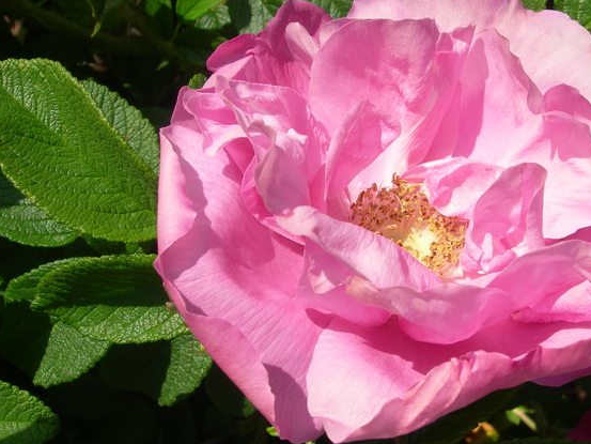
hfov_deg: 34.7
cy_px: 227
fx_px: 939
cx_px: 374
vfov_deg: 26.6
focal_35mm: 55
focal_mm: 7.8
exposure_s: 1/585
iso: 50
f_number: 4.8
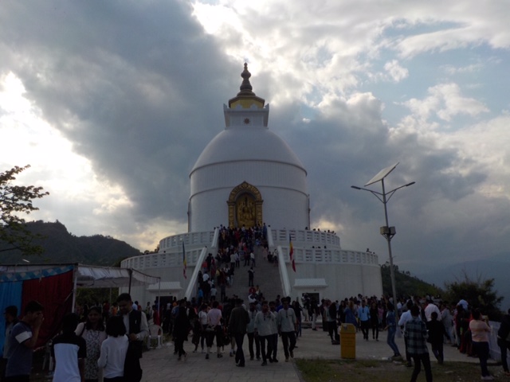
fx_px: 442
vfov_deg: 46.8
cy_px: 191
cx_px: 255
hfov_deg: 60.0
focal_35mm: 30
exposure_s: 1/1600
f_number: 3.3
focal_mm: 4.1
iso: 125
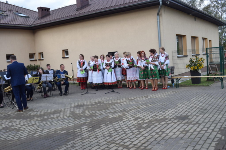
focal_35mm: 36
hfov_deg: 53.1
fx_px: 226
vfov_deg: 36.9
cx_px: 113
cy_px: 75
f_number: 8
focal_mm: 24
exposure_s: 1/250
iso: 250
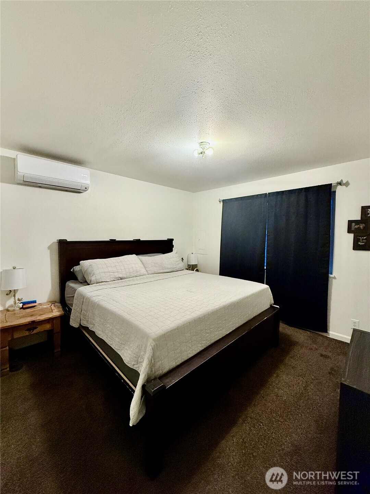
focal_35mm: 14
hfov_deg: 85.7
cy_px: 247
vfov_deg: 102.1
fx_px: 200
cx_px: 185
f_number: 2.2
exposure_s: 1/60
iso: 320
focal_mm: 2.22
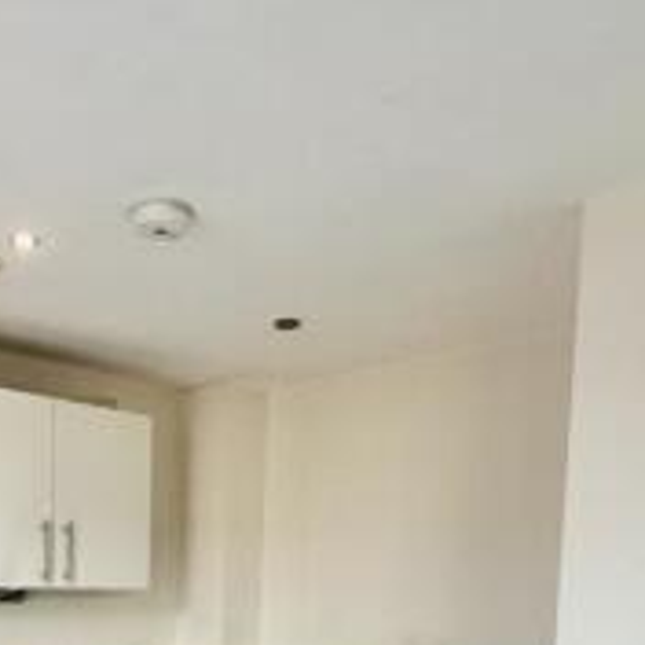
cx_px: 101
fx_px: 864
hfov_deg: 38.8
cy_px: 676
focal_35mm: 41
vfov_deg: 36.0
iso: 100
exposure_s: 1/99
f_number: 2.2
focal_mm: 2.22
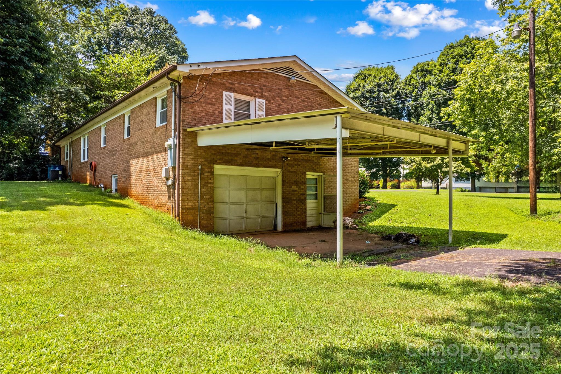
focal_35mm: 22
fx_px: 343
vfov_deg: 57.2
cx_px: 280
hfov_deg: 78.6
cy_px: 187
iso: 100
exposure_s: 1/640
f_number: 2.8
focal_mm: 8.38
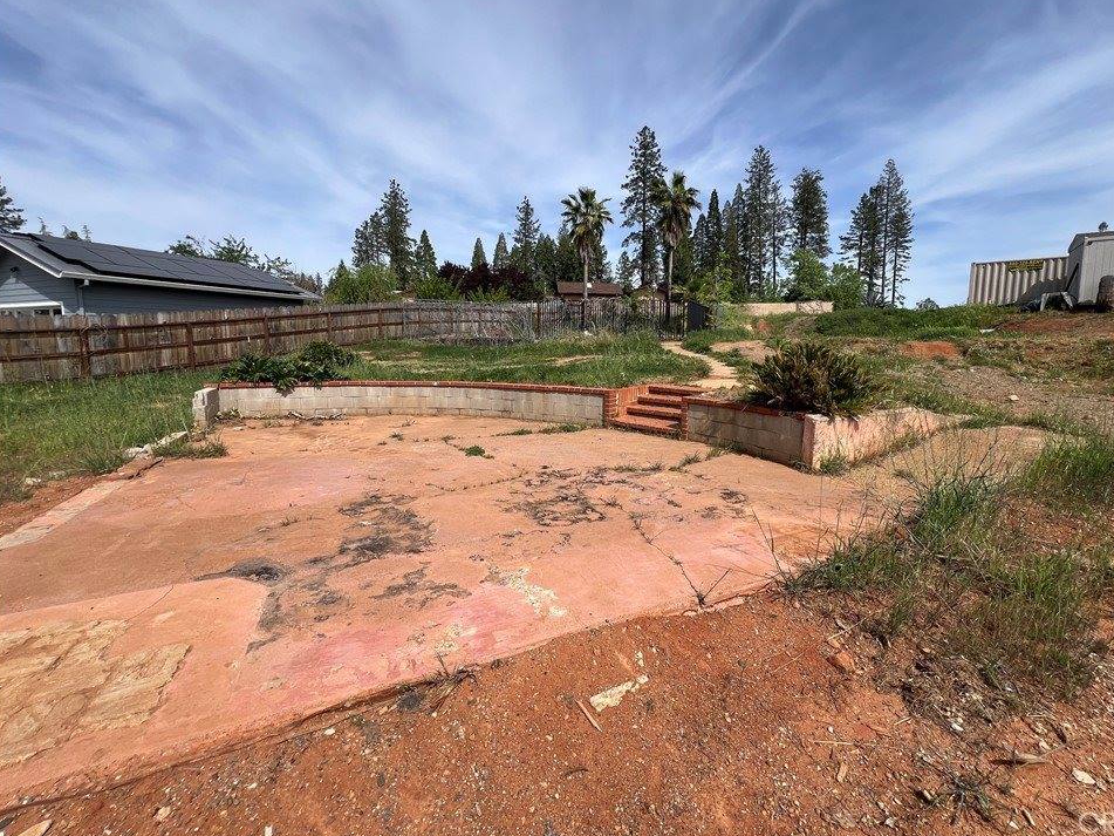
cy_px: 389
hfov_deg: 101.9
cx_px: 590
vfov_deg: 85.5
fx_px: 450
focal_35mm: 14
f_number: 1.8
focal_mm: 1.57
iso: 32
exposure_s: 1/2053
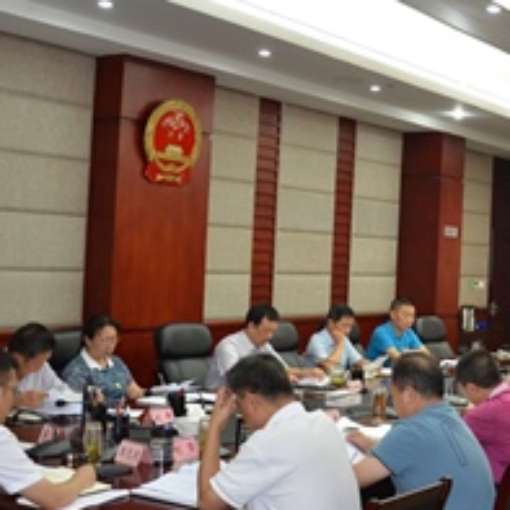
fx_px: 967
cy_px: 227
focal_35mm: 58
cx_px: 453
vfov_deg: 29.5
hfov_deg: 28.5
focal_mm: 18
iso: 500
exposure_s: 1/60
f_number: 3.5
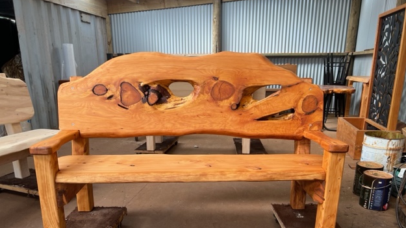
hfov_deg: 66.0
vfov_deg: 39.8
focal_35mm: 29
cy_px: 148
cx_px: 207
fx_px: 312
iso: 40
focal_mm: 5.7
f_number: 1.5
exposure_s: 1/168
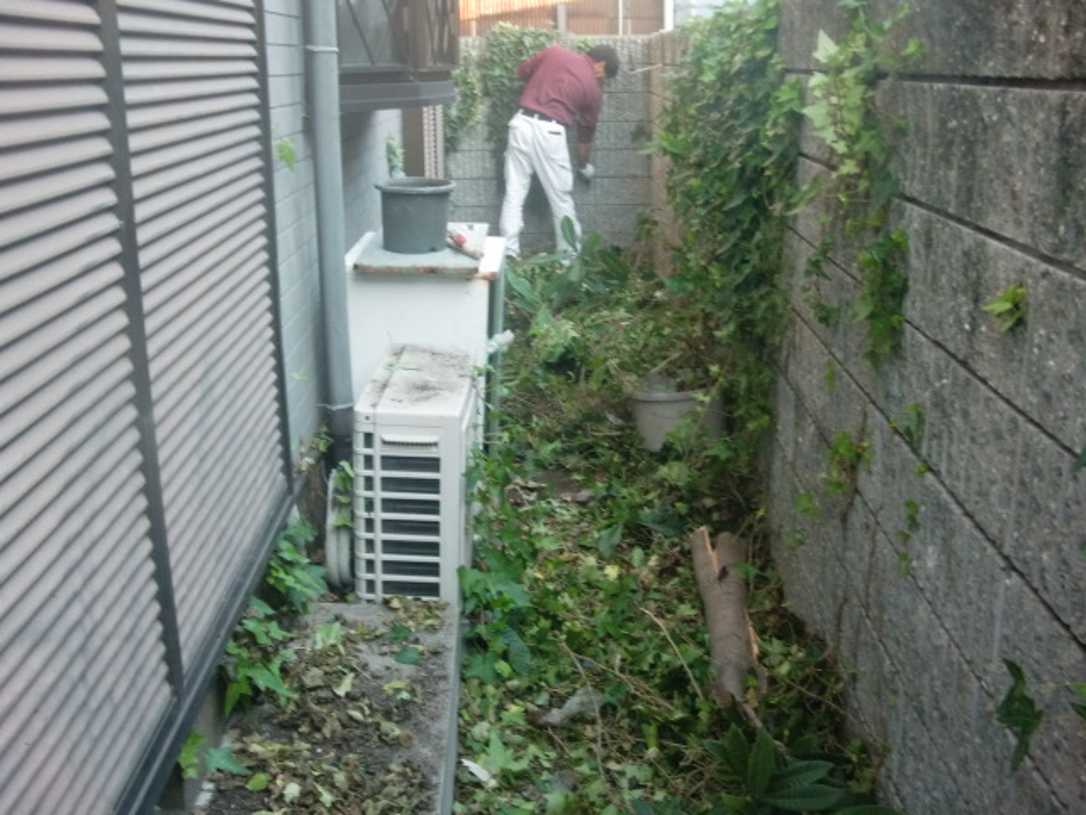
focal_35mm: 38
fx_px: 1192
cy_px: 408
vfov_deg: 37.7
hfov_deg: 49.0
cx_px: 543
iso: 250
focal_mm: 6.66
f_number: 3.9
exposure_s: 1/60
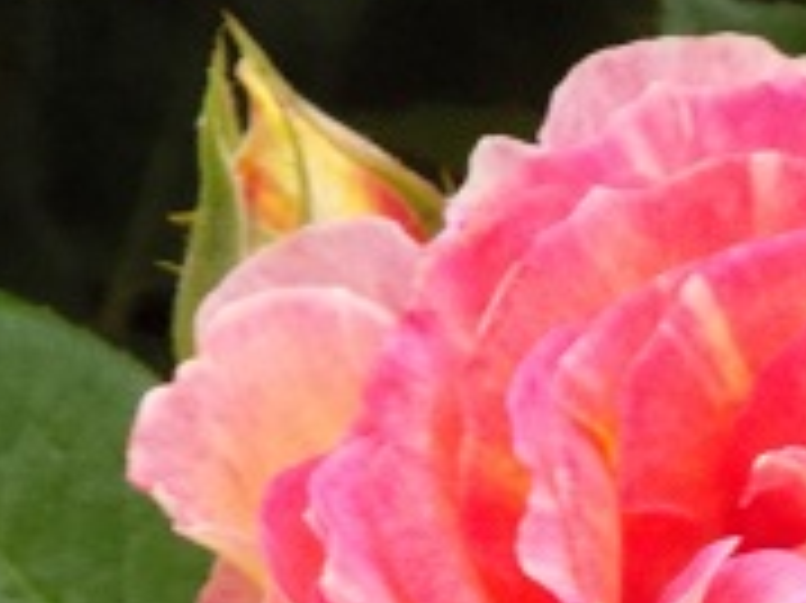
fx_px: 19755
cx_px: 765
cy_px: 670
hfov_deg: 2.3
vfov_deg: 1.7
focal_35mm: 849
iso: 400
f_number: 5.9
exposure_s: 1/15
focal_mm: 56.4
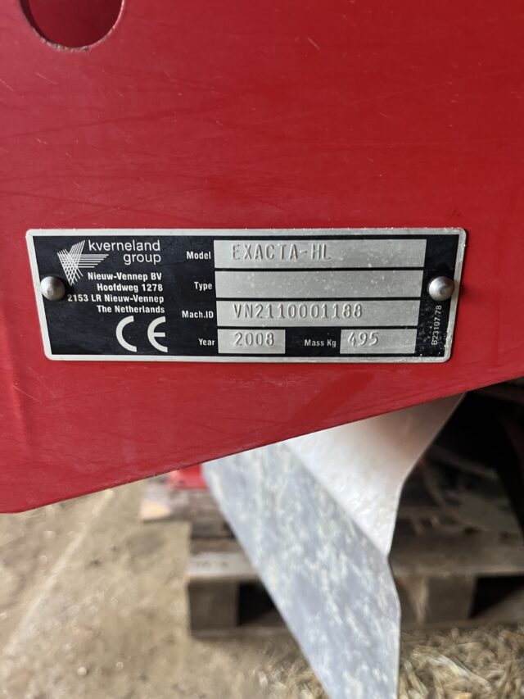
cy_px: 350
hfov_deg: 53.1
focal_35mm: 26
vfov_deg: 67.3
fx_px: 525
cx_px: 262
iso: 200
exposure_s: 1/60
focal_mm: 5.1
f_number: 1.6
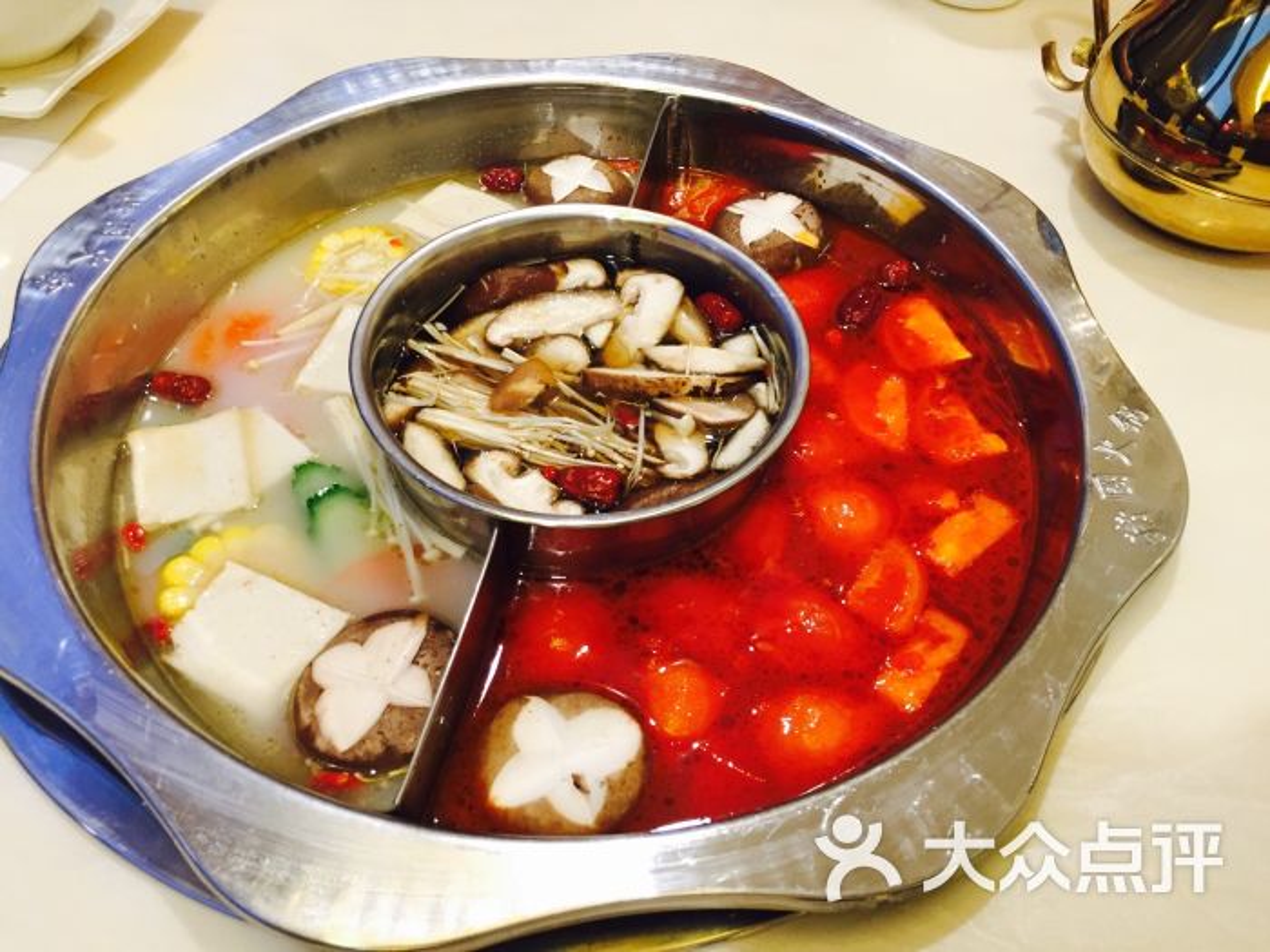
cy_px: 476
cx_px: 635
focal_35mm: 29
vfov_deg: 48.2
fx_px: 1064
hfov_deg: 61.7
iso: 160
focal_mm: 4.15
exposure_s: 1/33
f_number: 2.2
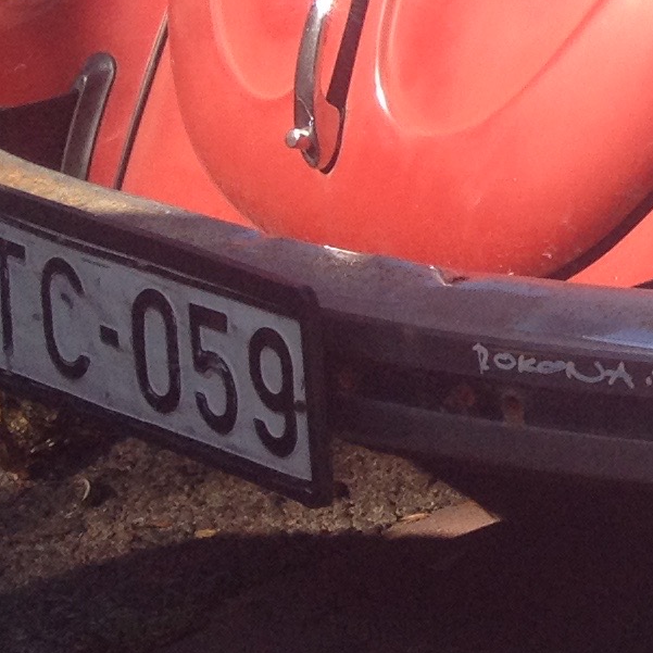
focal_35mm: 168
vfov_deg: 10.1
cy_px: -282
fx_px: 3586
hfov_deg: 9.4
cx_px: 1512
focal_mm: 4.28
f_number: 2.4
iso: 50
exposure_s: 1/531
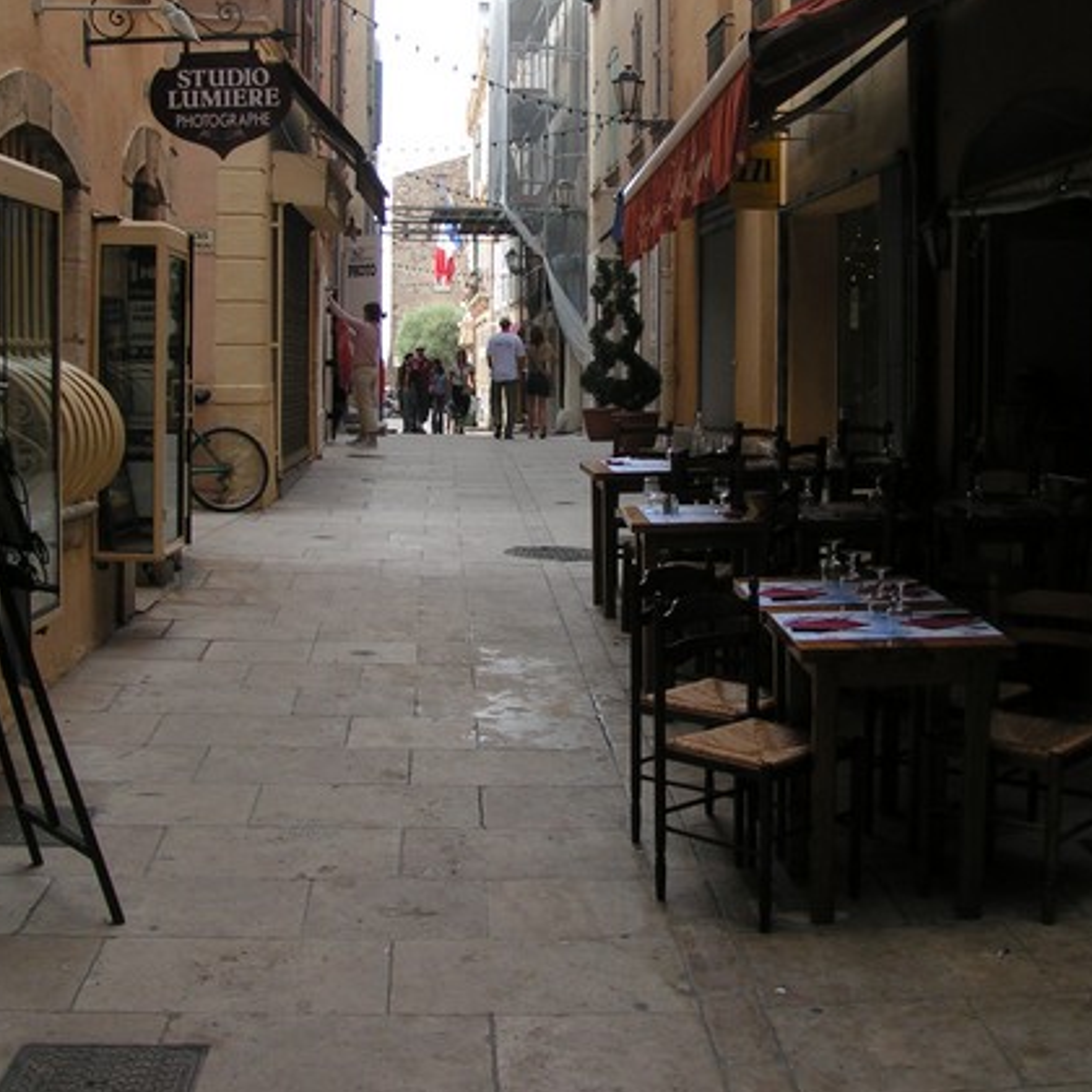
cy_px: 410
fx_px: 1749
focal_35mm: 49
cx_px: 585
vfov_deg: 34.5
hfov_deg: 34.7
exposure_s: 1/80
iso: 50
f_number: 5.6
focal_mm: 5.8
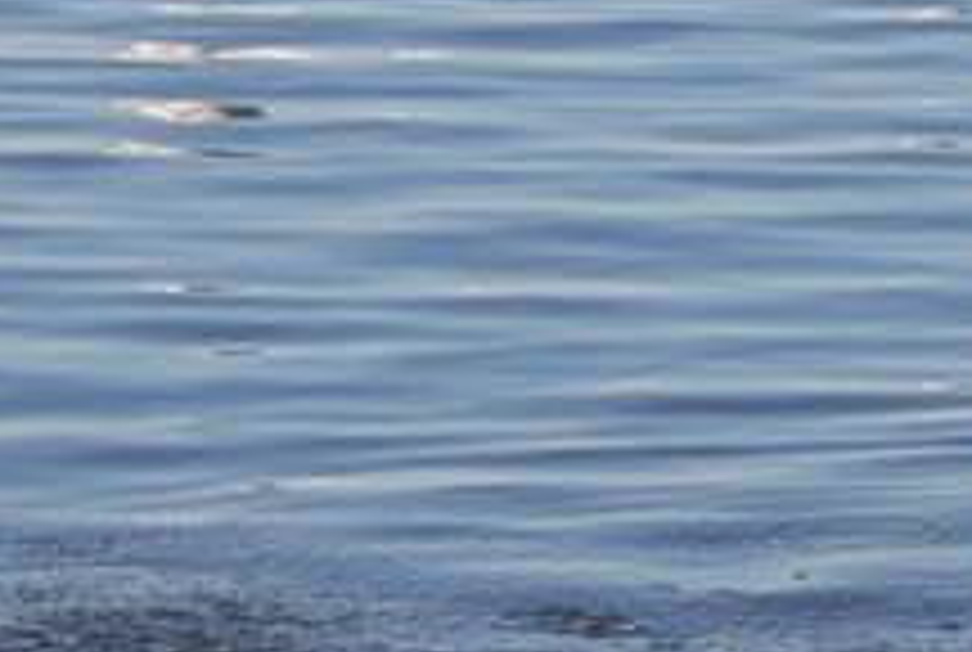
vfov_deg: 1.8
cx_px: 3334
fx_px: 20995
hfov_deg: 2.6
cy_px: -142
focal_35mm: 776
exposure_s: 1/500
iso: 125
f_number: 5.6
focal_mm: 70
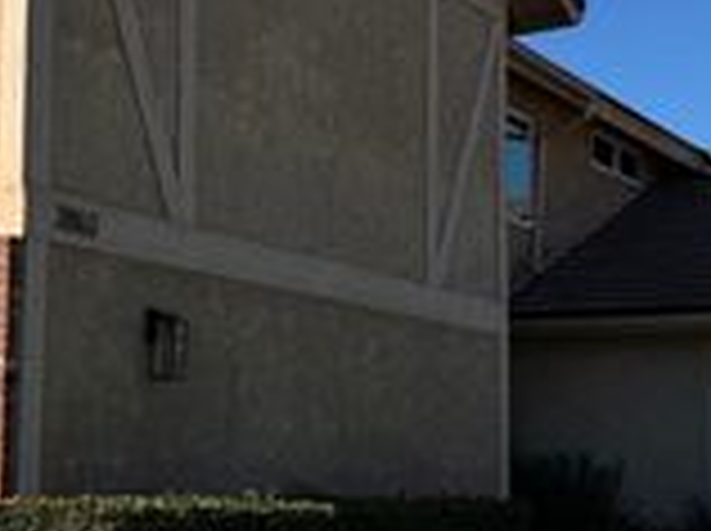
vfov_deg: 19.3
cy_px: 259
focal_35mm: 76
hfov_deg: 25.3
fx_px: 1559
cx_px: 162
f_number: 1.78
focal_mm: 6.76
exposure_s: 1/7353
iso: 80
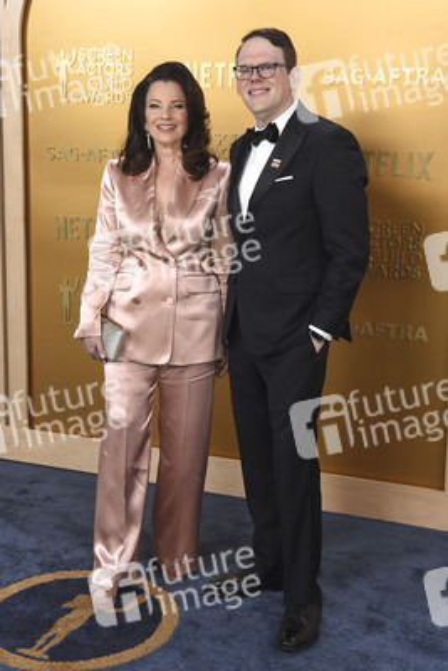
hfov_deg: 28.1
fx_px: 895
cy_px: 336
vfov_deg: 41.1
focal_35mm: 48
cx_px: 224
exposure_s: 1/250
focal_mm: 48
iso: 2500
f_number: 5
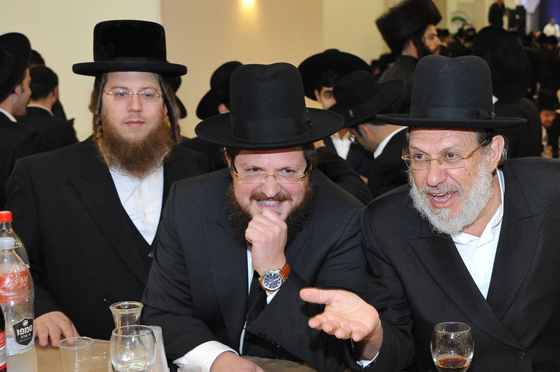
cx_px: 437
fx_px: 1026
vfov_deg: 20.6
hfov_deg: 29.9
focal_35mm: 66
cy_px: 184
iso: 1600
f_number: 4
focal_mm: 38
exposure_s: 1/100
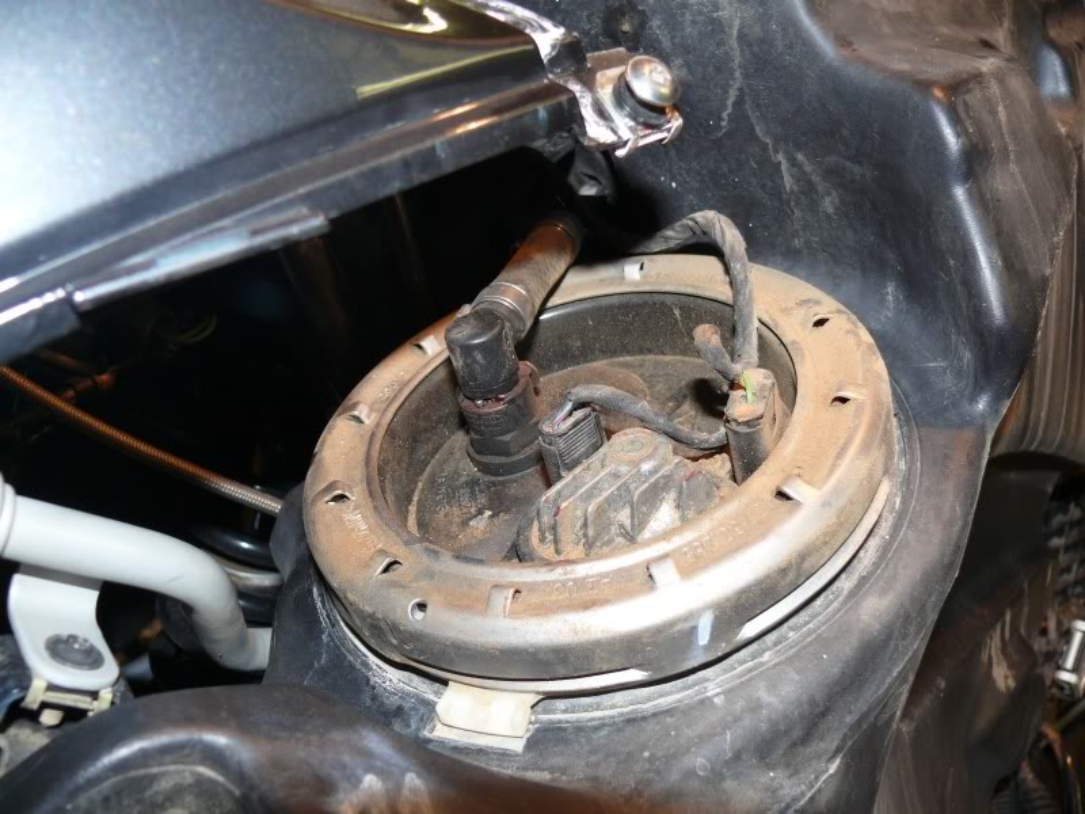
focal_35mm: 35
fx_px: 1097
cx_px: 542
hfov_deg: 52.6
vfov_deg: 40.7
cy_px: 407
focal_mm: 7.4
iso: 100
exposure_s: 1/30
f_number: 2.8
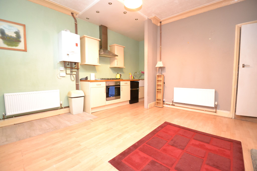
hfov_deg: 100.4
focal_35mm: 15
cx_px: 128
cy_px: 86
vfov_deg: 77.3
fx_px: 107
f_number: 3.5
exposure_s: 1/60
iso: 2800
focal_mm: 10
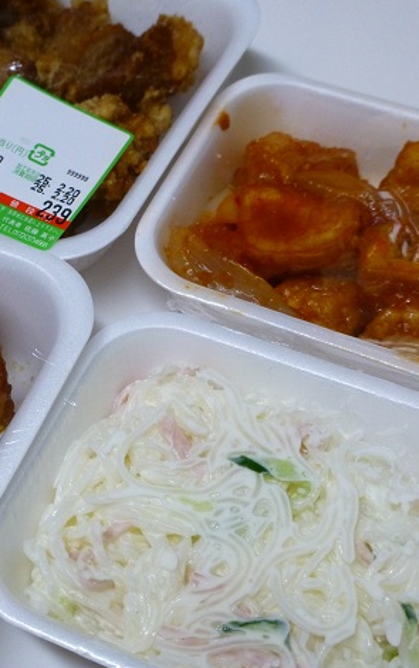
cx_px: 94
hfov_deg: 21.8
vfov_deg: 34.5
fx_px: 1076
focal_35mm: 59
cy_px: 329
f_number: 3.9
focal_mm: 7.4
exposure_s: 1/40
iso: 400
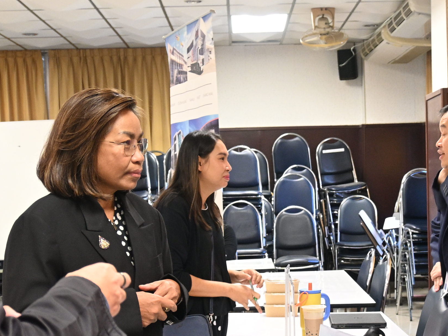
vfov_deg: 18.0
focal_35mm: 81
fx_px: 1048
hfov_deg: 24.1
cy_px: 269
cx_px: 281
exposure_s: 1/40
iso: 1400
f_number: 4
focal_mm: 22
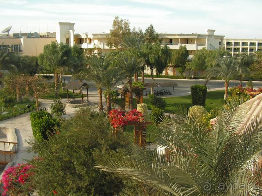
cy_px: 98
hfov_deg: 51.4
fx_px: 272
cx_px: 131
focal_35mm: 36
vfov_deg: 39.7
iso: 50
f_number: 3.2
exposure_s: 1/320
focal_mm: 6
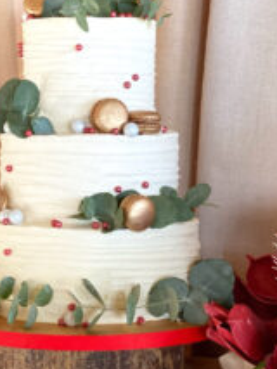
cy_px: 266
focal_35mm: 105
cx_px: 65
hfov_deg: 14.1
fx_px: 1119
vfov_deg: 18.6
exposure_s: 1/100
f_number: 2
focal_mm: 6
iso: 125
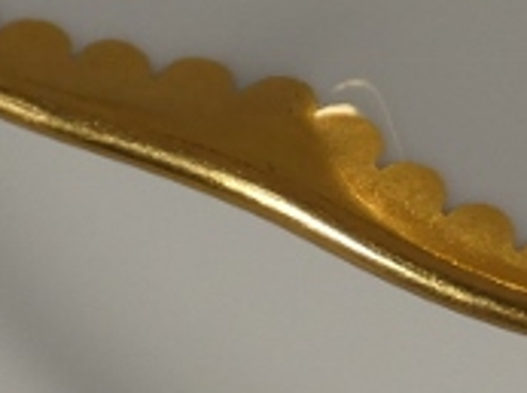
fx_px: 2795
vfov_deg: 8.0
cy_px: 387
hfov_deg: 10.7
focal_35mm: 184
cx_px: 393
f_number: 3.3
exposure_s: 1/100
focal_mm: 5.5
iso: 80
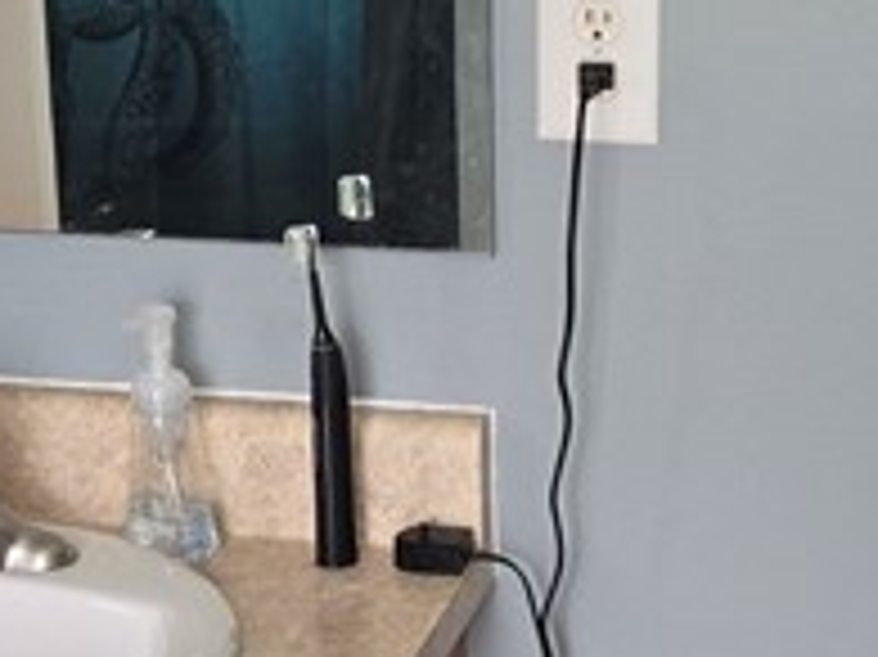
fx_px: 3067
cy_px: 396
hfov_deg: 16.3
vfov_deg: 12.2
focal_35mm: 121
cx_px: 446
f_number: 1.8
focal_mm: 5.4
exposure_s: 1/120
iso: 320
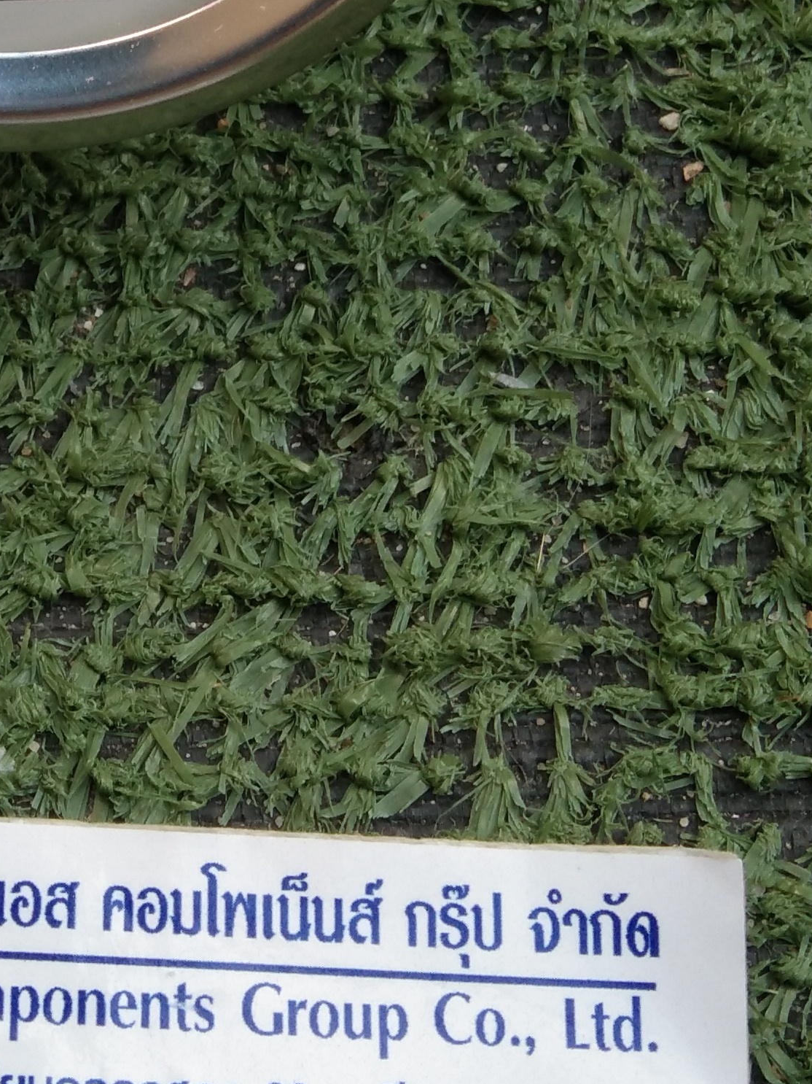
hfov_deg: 17.0
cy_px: 186
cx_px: -84
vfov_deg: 22.9
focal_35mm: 84
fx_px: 2628
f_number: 2.2
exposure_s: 1/100
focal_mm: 3.65
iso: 85
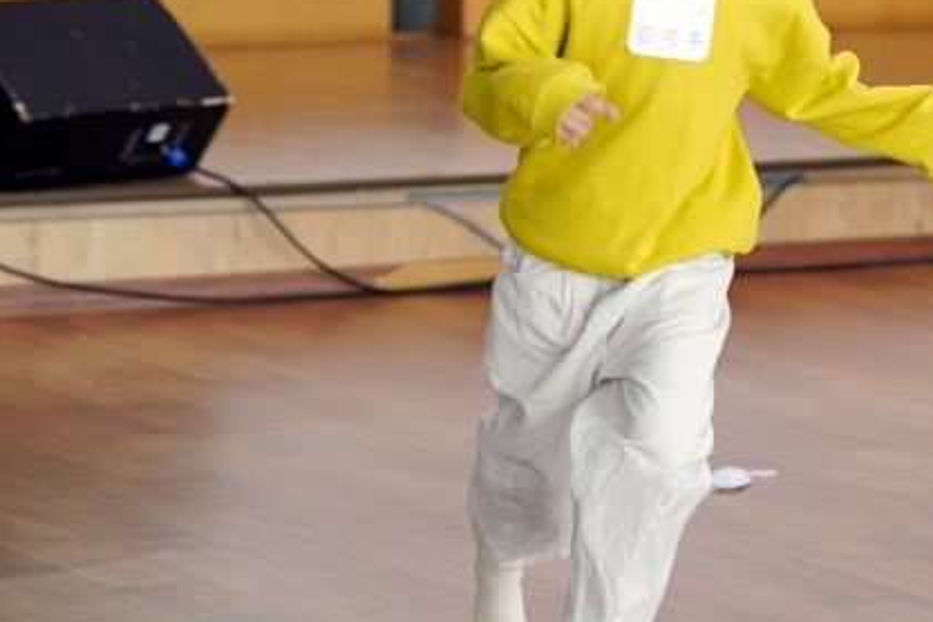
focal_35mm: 242
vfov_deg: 5.7
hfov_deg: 8.5
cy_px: 85
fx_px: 6271
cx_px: 897
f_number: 4
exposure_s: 1/160
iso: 1000
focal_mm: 112
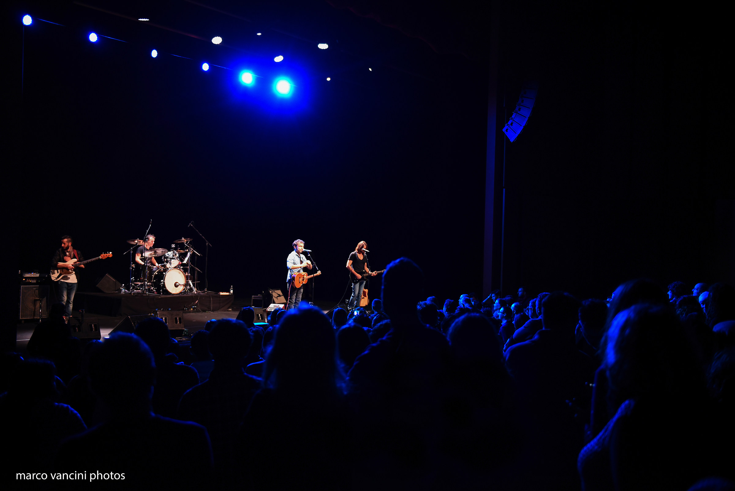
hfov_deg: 53.1
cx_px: 368
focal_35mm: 36
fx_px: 735
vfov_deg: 36.9
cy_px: 246
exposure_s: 1/160
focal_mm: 36
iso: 2500
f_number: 2.8
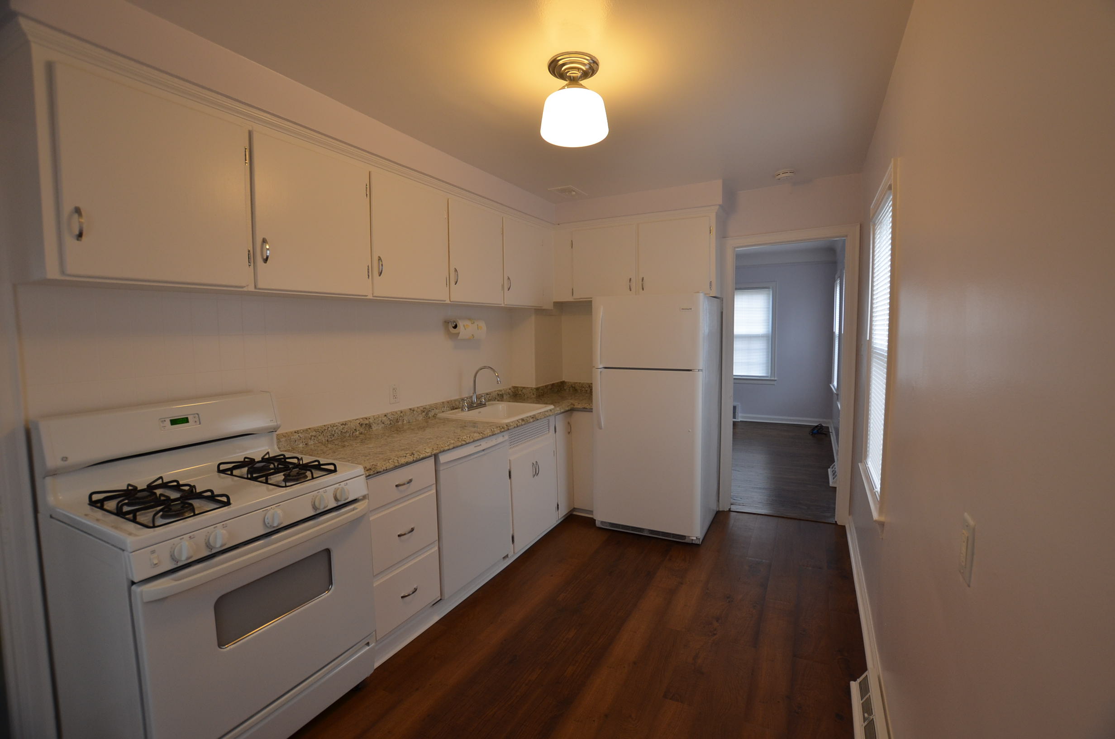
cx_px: 558
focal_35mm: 15
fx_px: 464
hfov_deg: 100.5
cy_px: 370
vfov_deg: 77.1
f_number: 4.5
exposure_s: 1/80
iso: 400
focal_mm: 10
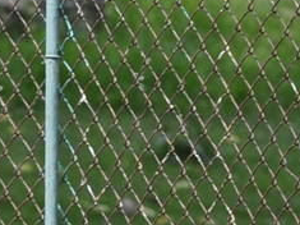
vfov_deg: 1.2
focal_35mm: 1226
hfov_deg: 1.6
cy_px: 599
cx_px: -120
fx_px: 10622
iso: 200
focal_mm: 125
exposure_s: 1/500
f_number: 5.6
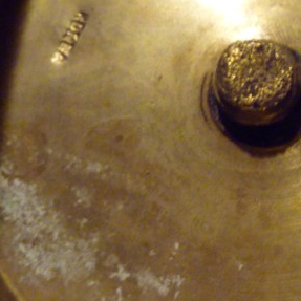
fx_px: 679
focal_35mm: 69
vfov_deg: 24.9
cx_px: 266
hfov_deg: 24.3
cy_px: 200
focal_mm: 5
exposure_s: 1/5
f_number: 3.3
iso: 400
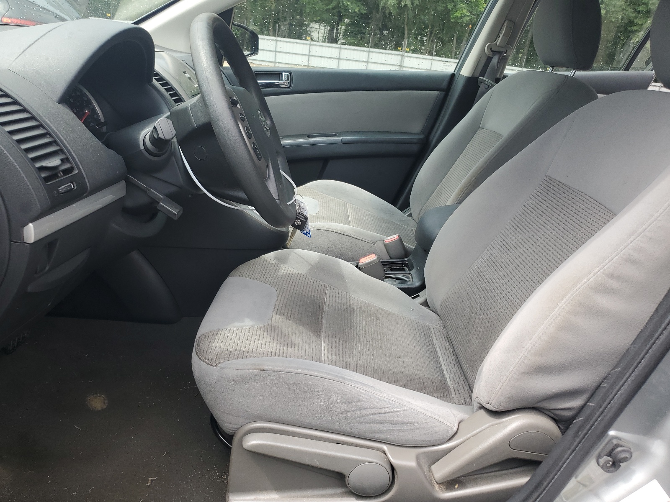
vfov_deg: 53.1
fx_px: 503
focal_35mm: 26
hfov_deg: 67.3
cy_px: 251
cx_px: 335
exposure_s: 1/417
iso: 50
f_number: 1.5
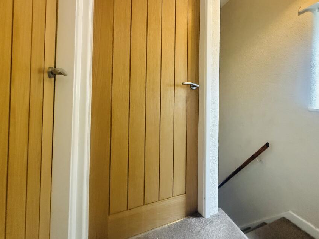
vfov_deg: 74.0
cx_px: 186
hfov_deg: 90.2
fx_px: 157
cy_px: 97
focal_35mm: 17
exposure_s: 1/50
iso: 640
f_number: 2.2
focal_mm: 2.22
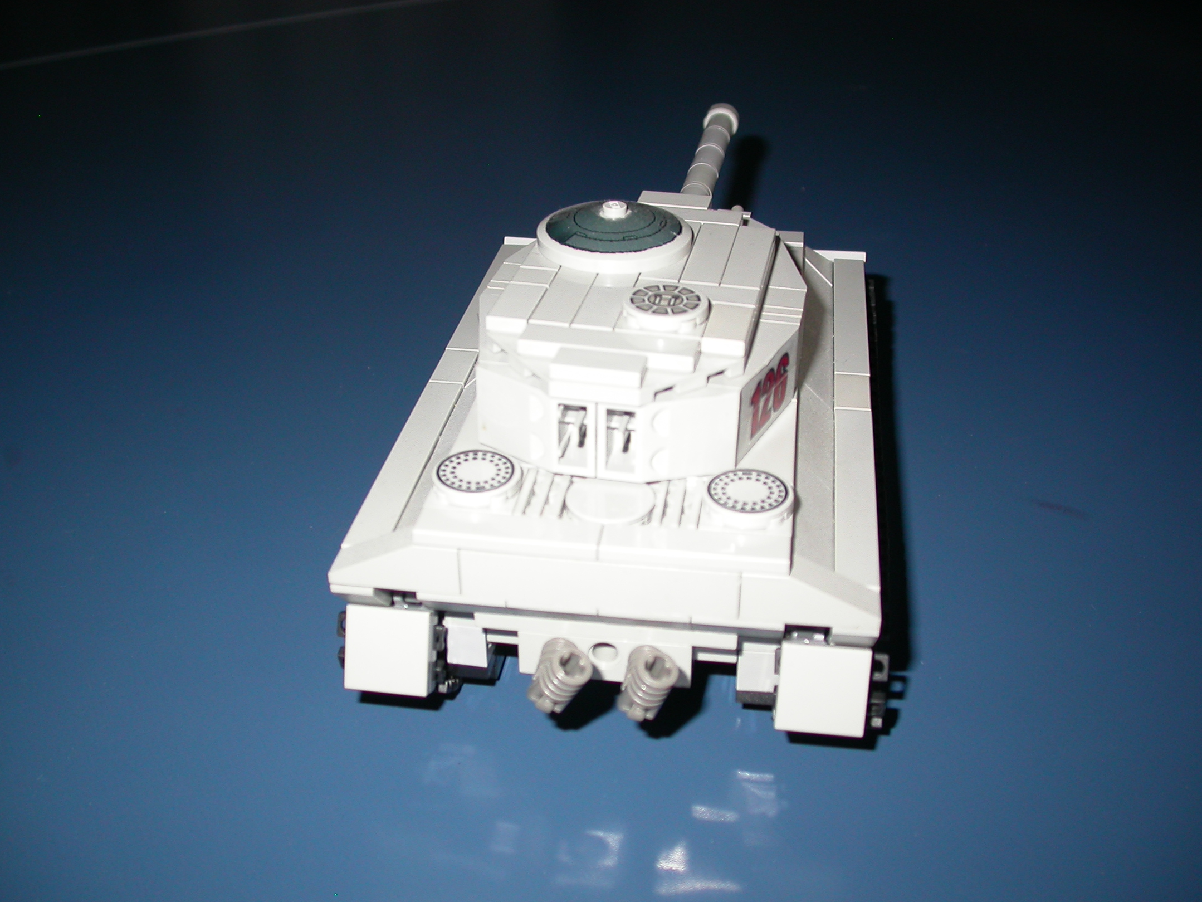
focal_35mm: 40
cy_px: 445
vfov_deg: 36.0
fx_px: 1389
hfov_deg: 46.8
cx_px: 595
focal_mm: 7.85
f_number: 2.6
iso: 100
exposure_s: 1/60
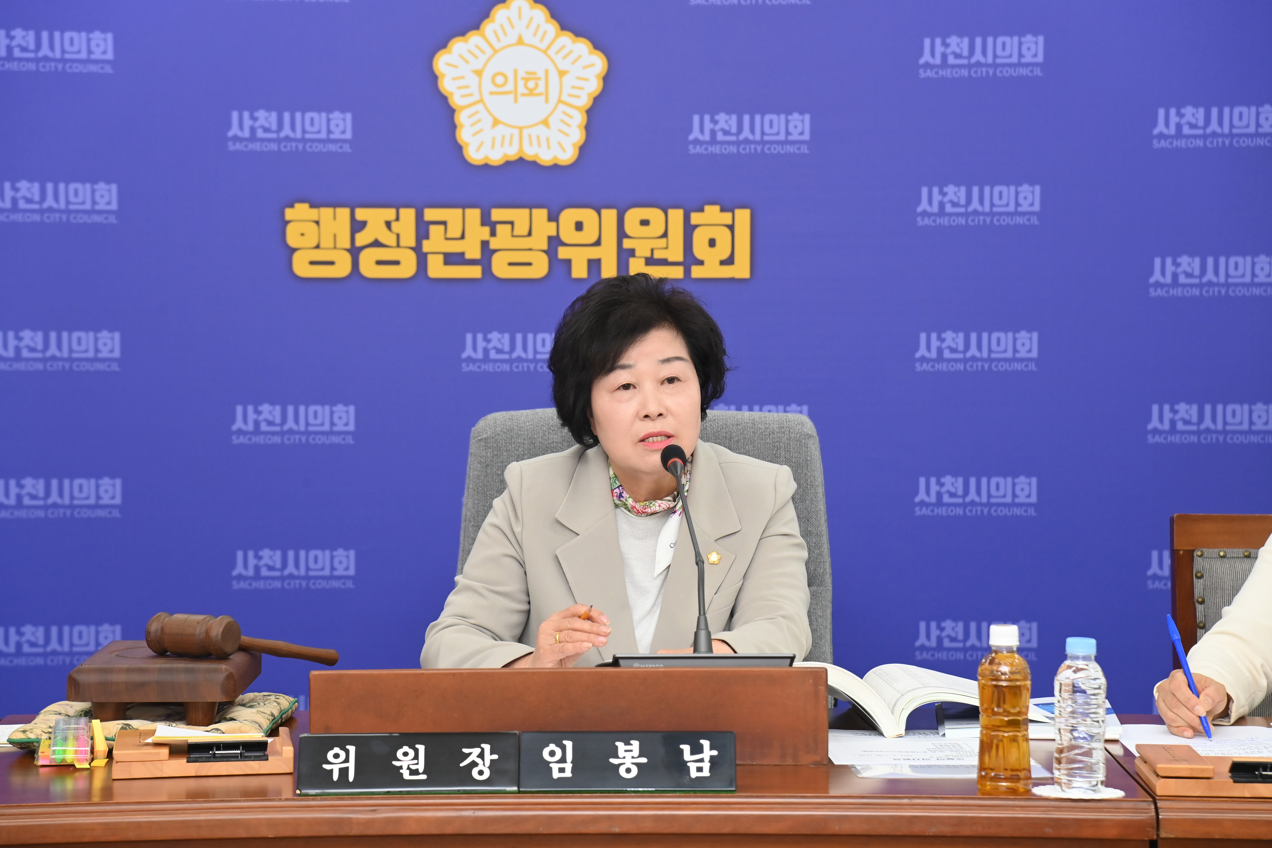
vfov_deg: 12.2
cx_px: 636
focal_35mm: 112
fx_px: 3957
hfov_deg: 18.3
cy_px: 424
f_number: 6.3
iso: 2500
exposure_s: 1/250
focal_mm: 112
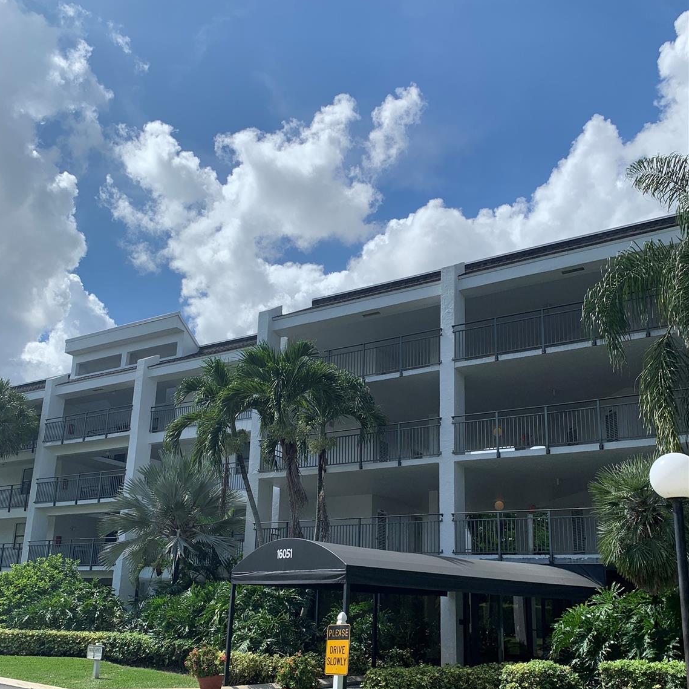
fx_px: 698
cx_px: 341
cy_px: 434
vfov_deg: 51.9
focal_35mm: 31
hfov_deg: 52.5
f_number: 1.8
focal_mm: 4.25
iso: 25
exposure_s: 1/3289
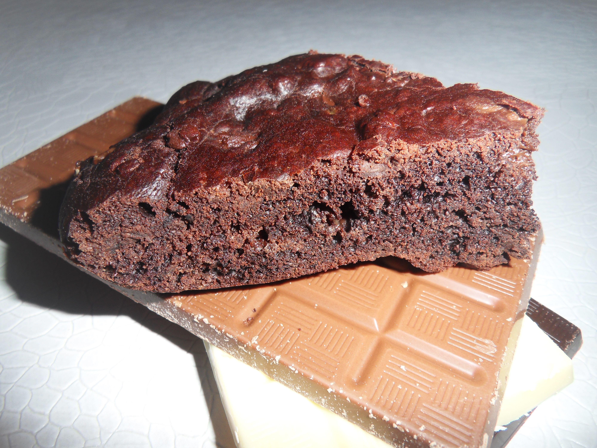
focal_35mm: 24
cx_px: 298
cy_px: 224
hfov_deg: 71.6
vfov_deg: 56.8
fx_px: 414
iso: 100
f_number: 7.5
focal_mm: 4.2
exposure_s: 1/45
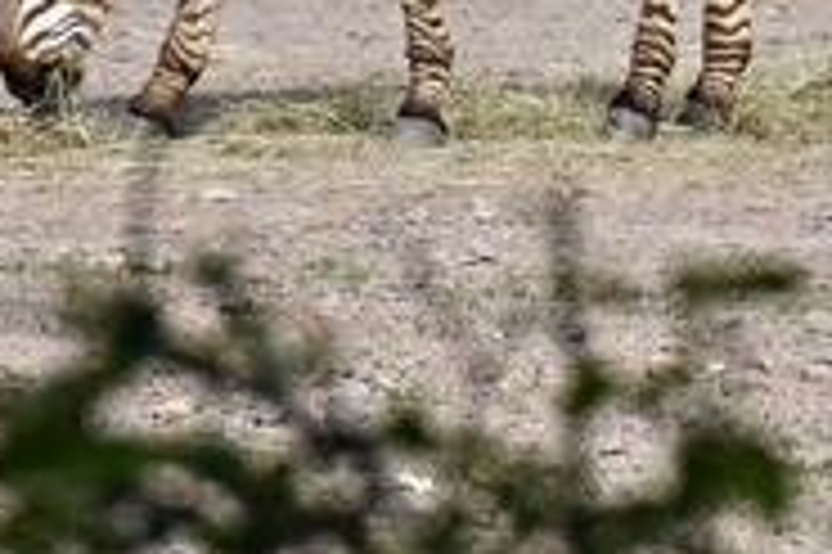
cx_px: 976
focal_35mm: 1165
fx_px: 26900
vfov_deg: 1.2
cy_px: -340
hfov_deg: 1.8
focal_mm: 140
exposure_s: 1/2000
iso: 400
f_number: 5.6
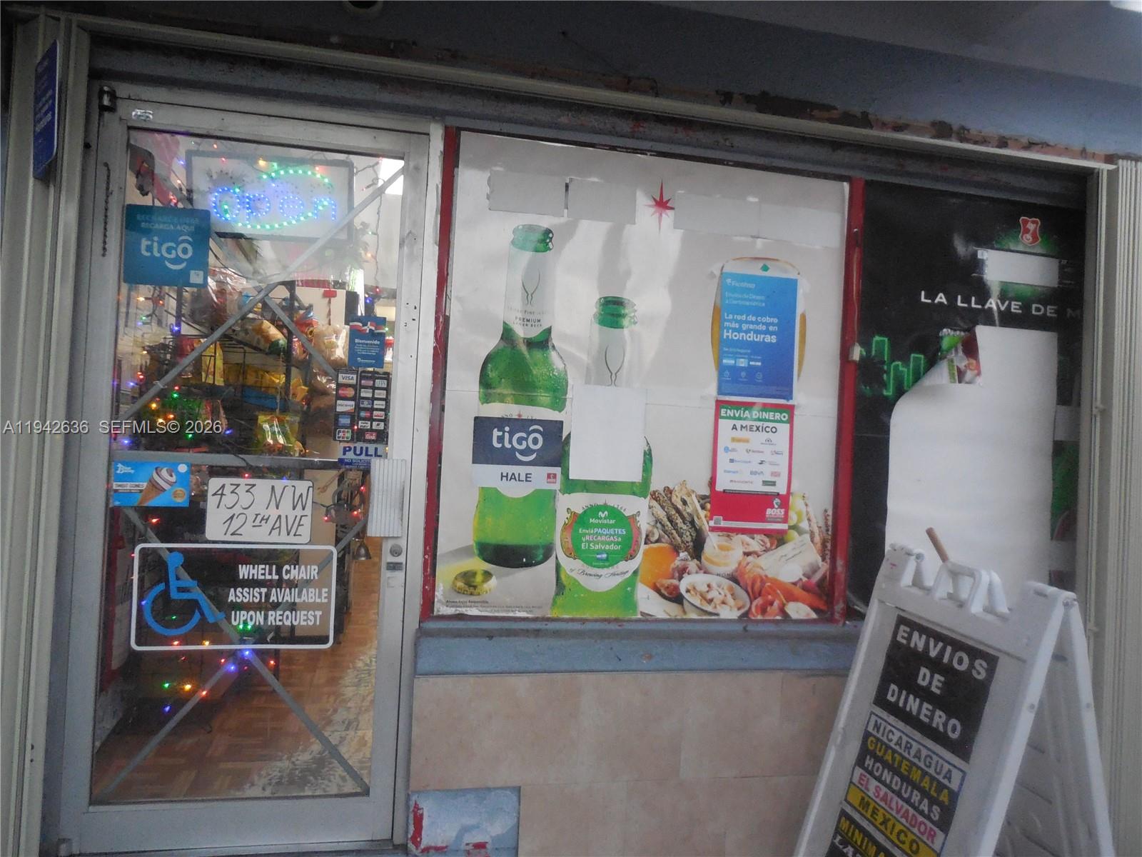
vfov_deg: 54.9
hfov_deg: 69.4
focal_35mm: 25
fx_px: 825
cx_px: 571
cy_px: 428
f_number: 3.1
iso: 800
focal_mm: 4.5
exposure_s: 1/160
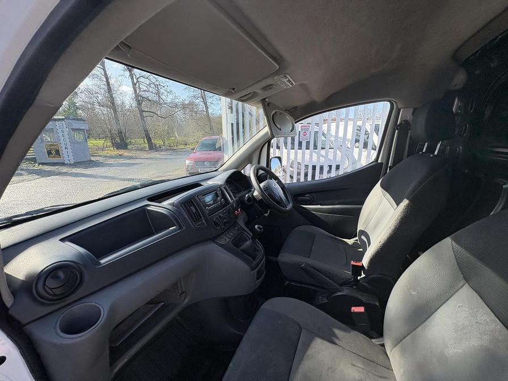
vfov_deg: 85.7
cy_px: 190
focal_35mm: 14
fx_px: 205
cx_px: 254
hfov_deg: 102.1
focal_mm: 2.22
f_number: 2.2
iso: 50
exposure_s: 1/338
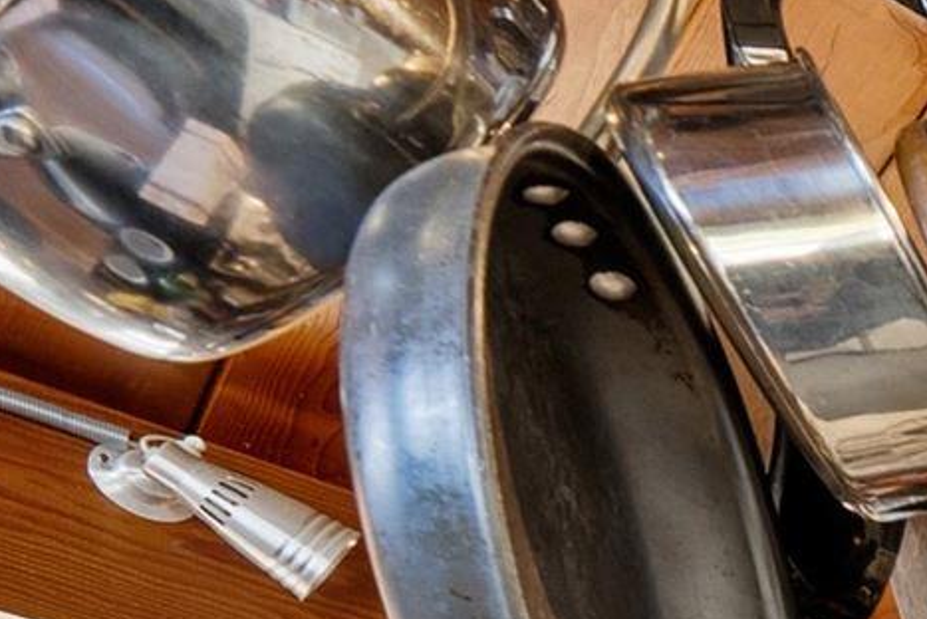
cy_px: 1775
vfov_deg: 11.5
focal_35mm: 79
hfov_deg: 11.5
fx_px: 2035
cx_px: 2771
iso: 320
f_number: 6.3
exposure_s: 1.3
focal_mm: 12
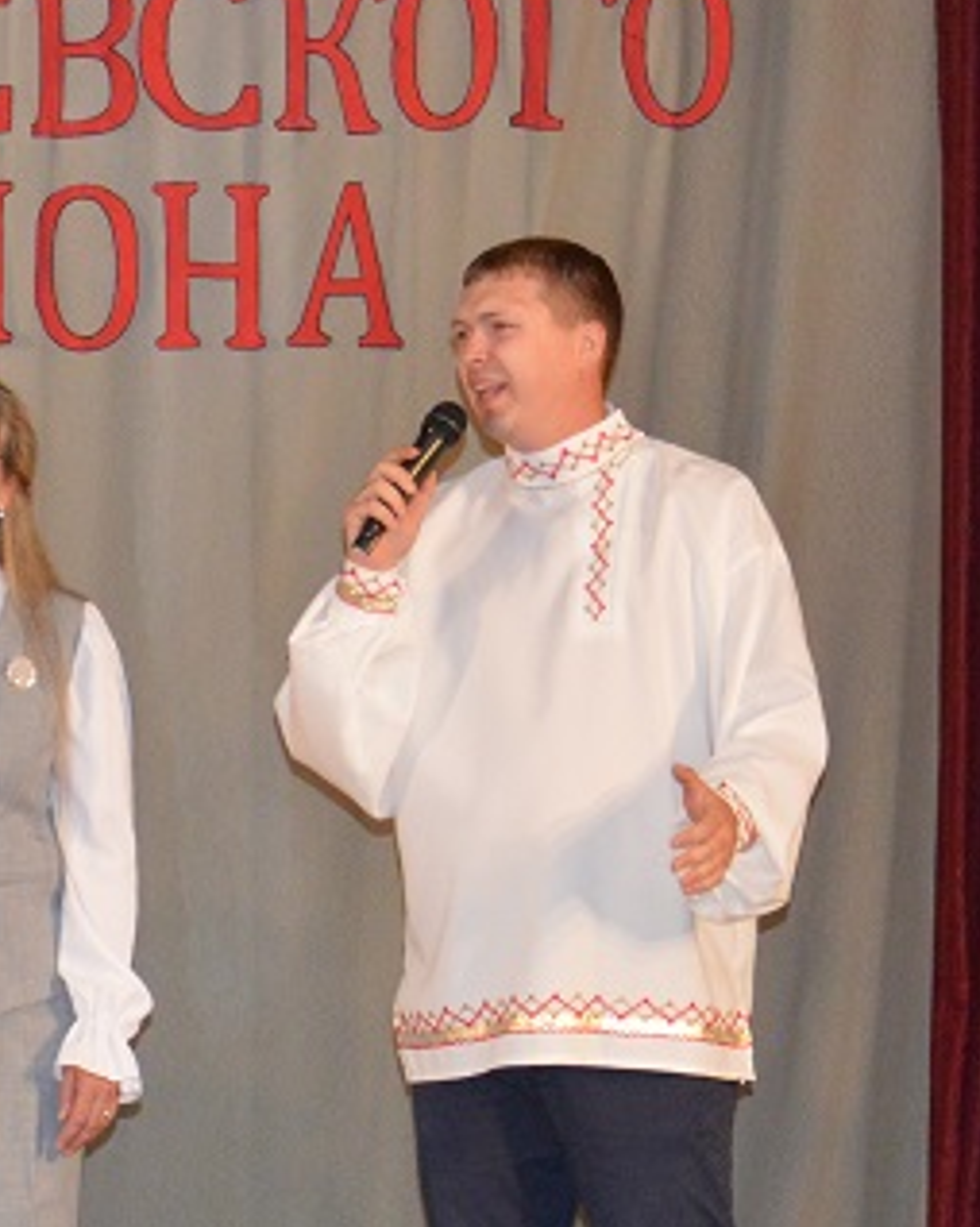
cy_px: 565
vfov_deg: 11.4
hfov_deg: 9.0
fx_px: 6169
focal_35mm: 170
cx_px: -96
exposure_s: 1/60
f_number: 4.2
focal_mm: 32
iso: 1400
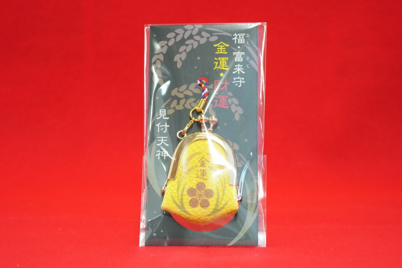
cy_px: 134
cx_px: 201
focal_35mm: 109
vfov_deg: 12.6
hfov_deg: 18.8
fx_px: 1217
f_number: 10
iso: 6400
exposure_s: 1/50
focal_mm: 109
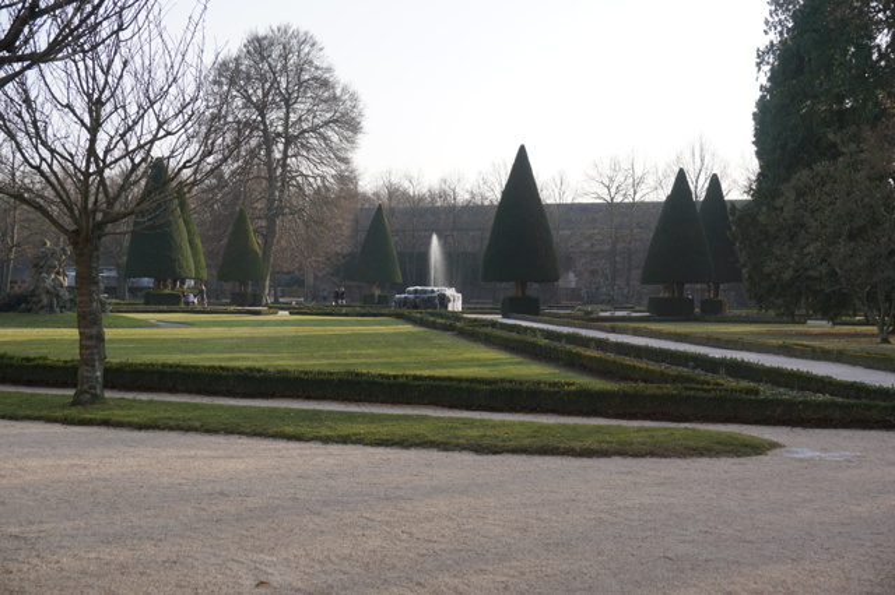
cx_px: 448
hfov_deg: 40.0
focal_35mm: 50
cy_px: 298
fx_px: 1230
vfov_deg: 27.2
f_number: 8
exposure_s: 1/125
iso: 100
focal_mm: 33
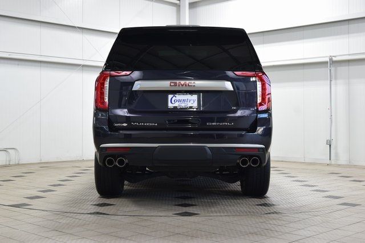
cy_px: 122
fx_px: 532
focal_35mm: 52
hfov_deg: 37.8
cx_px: 182
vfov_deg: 25.8
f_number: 6.3
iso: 560
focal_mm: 35
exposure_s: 1/15
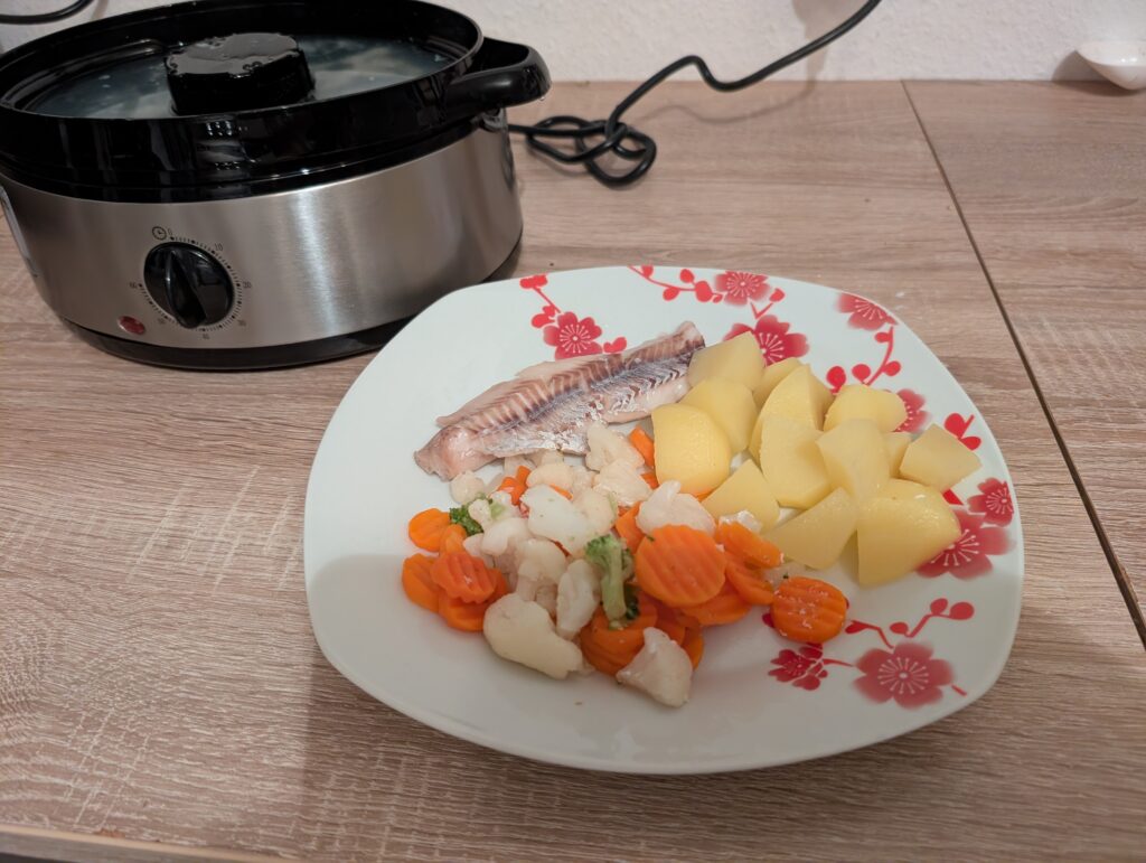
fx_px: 796
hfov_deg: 71.5
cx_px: 573
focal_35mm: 24
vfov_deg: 56.9
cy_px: 432
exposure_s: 1/25
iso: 710
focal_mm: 6.9
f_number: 1.68
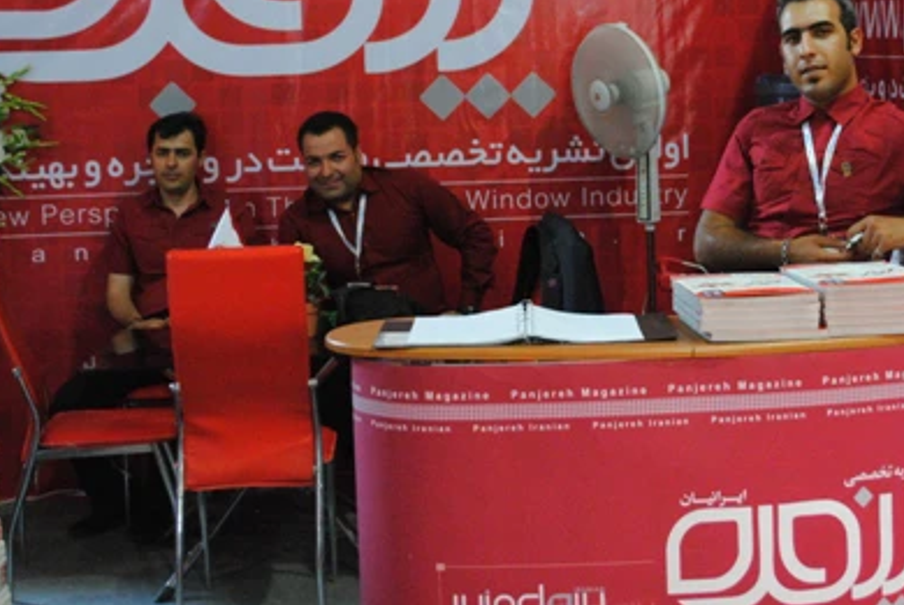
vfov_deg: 20.3
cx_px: 620
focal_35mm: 67
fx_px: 1684
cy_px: 187
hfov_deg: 29.8
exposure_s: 1/30
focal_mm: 30
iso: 1600
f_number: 4.5
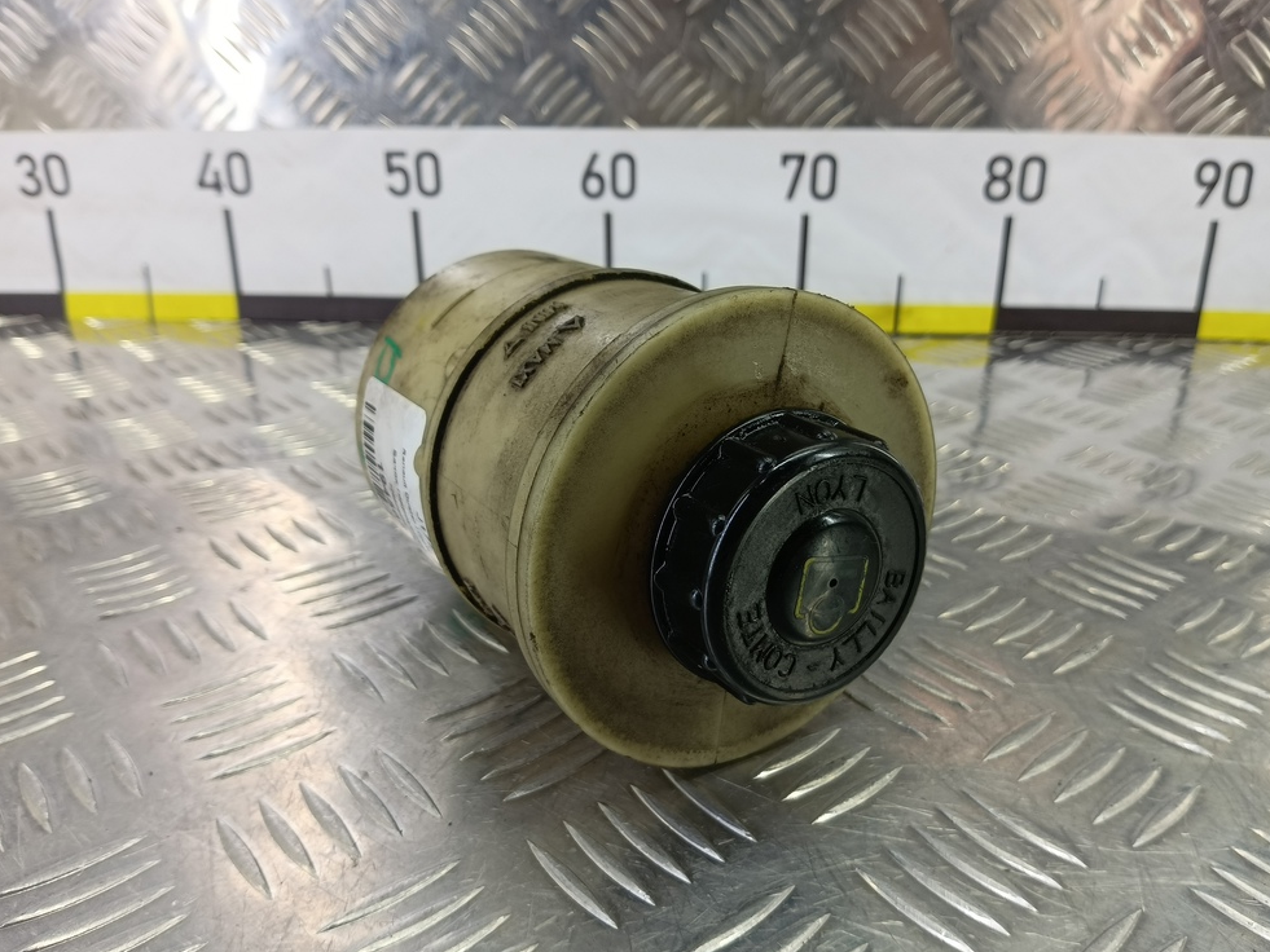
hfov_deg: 71.6
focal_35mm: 24
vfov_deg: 56.8
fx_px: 881
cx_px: 647
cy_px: 489
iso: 109
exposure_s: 1/50
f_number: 1.6
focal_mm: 4.11
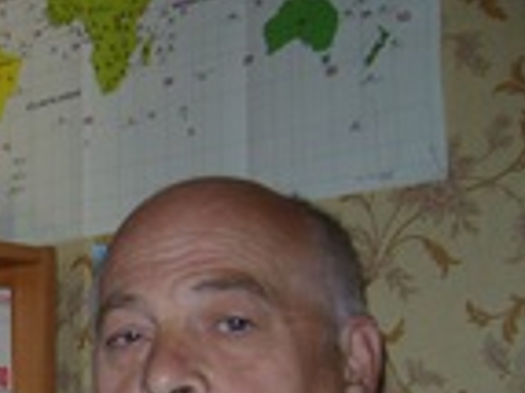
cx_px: -180
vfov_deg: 14.6
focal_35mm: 98
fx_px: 1485
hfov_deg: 18.5
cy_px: 455
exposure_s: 1/8
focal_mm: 5.8
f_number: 2.8
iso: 100
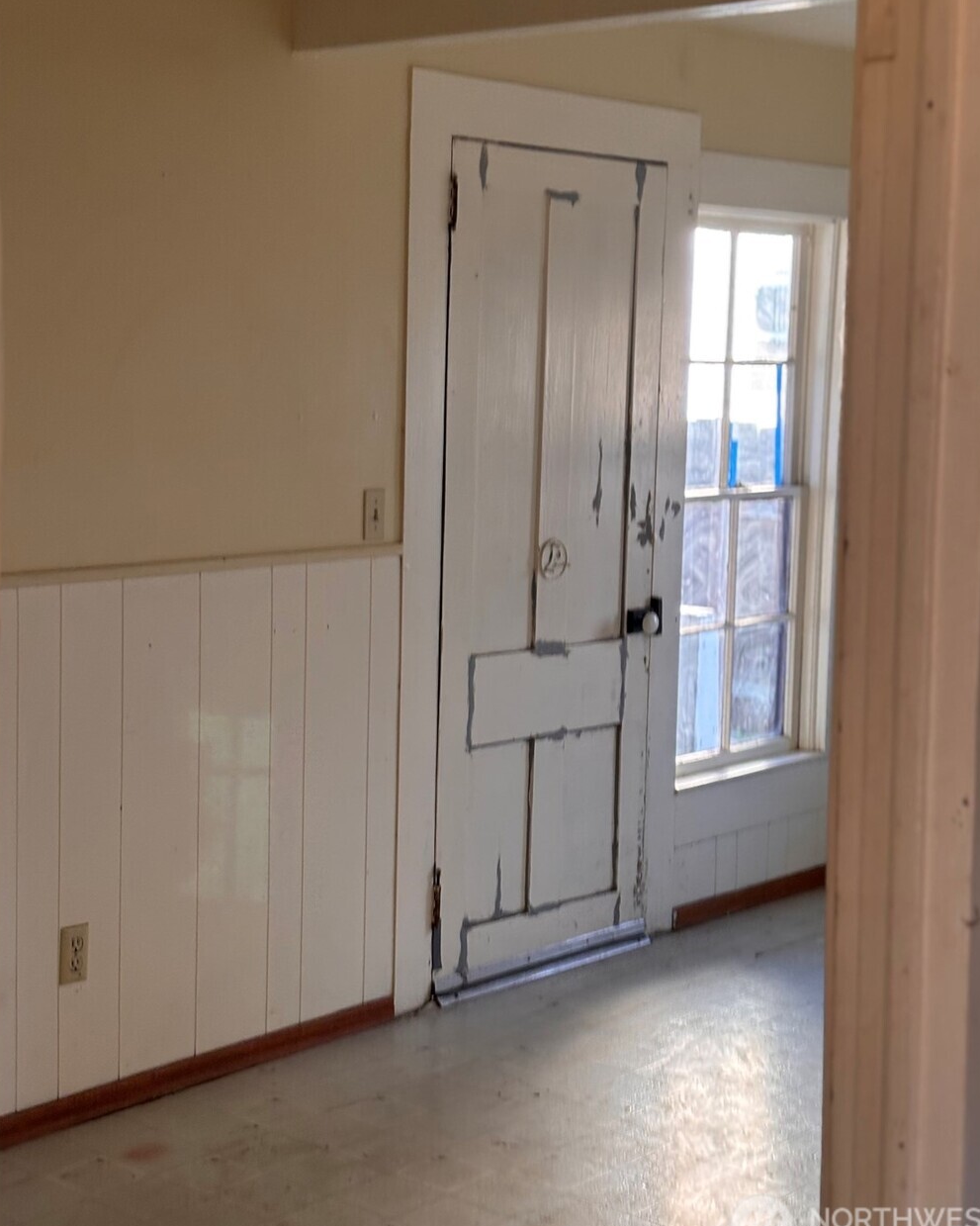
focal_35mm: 59
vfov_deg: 31.9
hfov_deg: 25.8
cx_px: 497
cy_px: 560
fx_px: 2139
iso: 100
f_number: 1.6
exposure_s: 1/60
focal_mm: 5.96
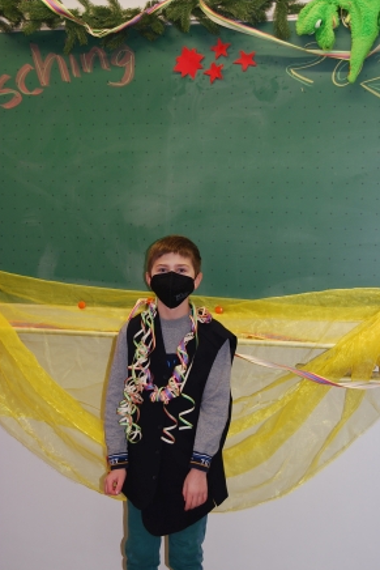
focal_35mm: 62
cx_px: 193
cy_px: 293
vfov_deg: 32.4
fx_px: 981
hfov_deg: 21.9
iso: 200
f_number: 5
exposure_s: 1/60
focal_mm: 40
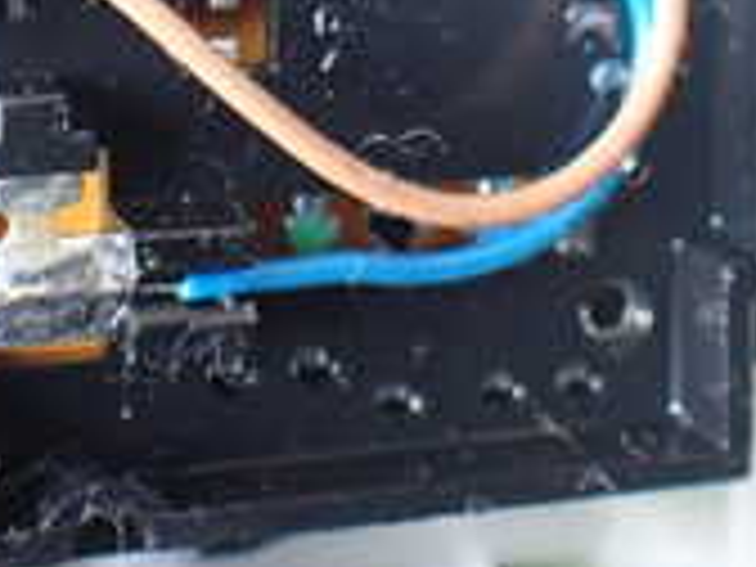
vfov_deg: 13.2
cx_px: 351
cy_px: -225
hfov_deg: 18.4
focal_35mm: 107
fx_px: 2337
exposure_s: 1/50
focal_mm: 5.4
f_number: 2.3
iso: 800
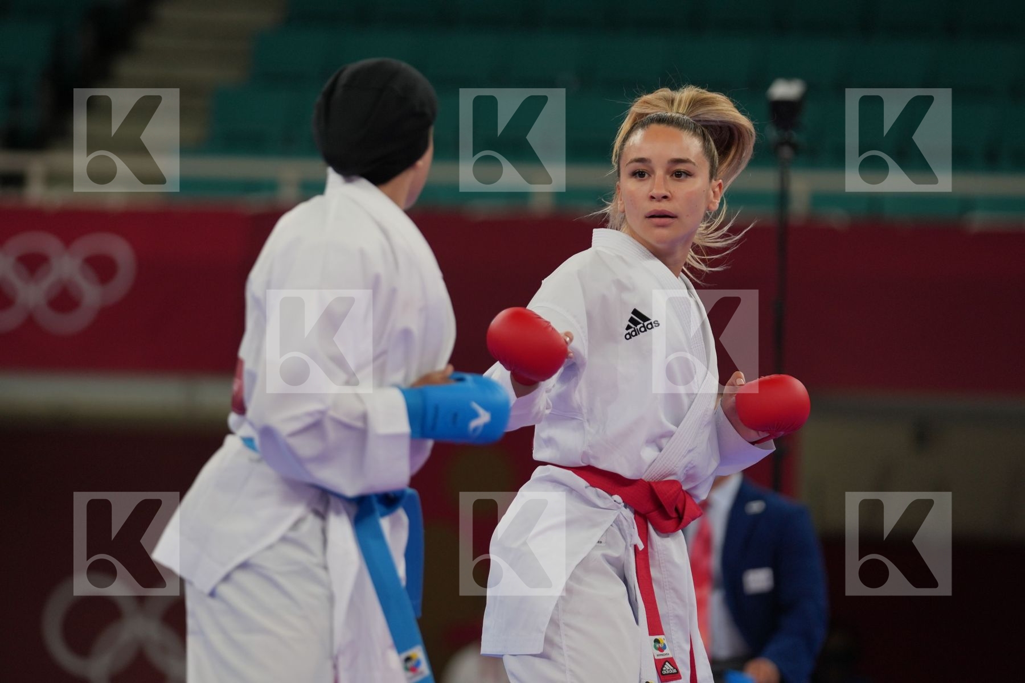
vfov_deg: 5.1
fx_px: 7715
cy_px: 342
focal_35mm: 271
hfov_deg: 7.6
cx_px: 512
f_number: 2.8
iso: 400
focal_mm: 181
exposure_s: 1/1000
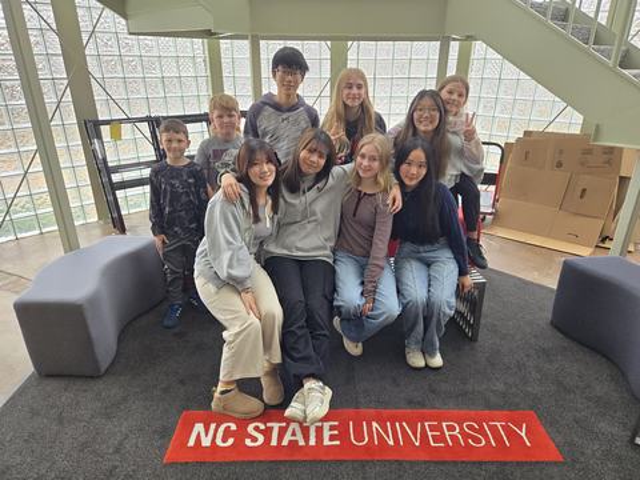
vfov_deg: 58.9
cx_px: 320
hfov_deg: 73.9
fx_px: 425
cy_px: 240
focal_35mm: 23
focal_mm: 5.4
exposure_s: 1/180
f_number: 1.8
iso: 160
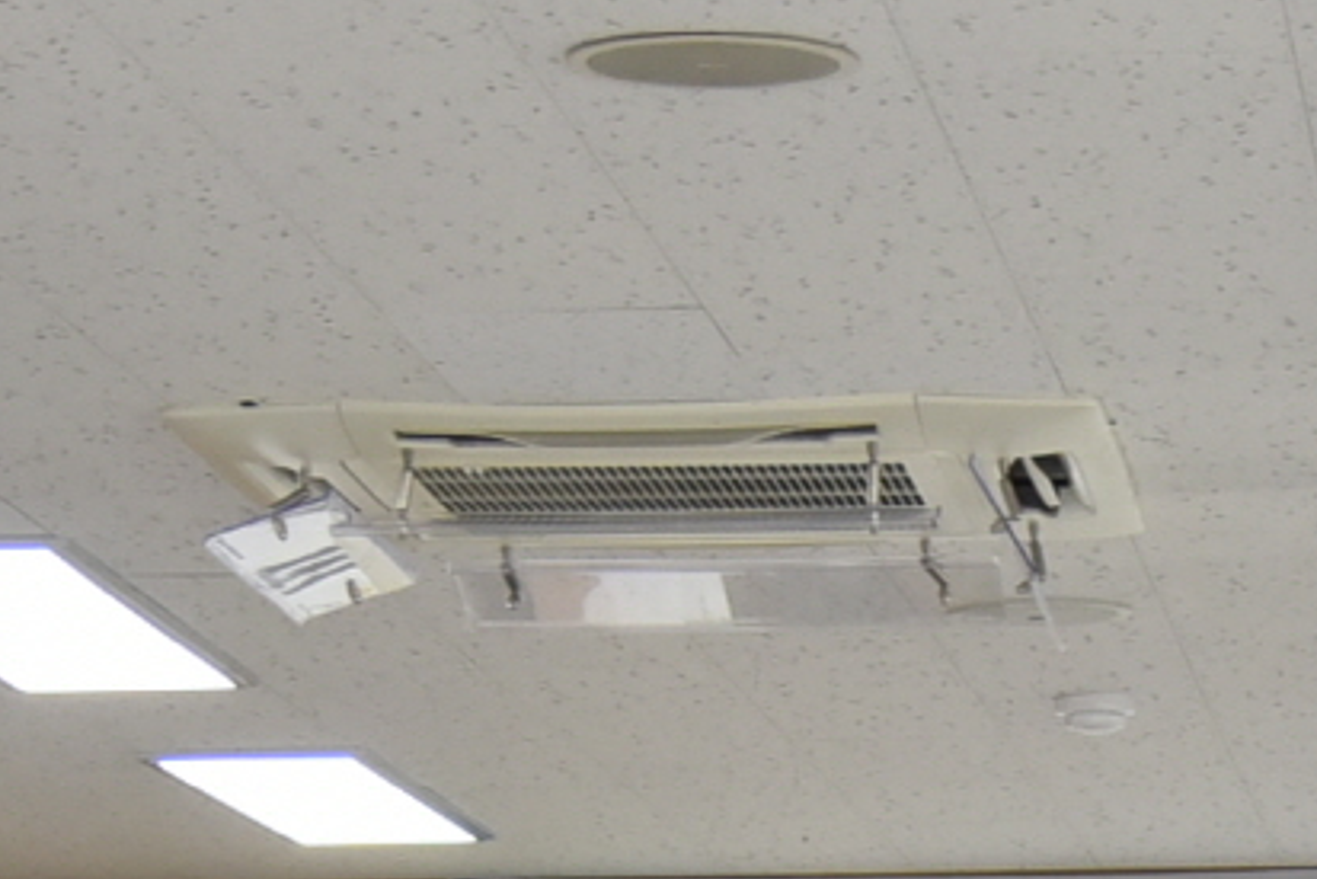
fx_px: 7465
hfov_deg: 9.9
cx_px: 1697
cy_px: 1887
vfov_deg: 6.5
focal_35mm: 204
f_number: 4
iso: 800
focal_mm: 35
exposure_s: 1/125
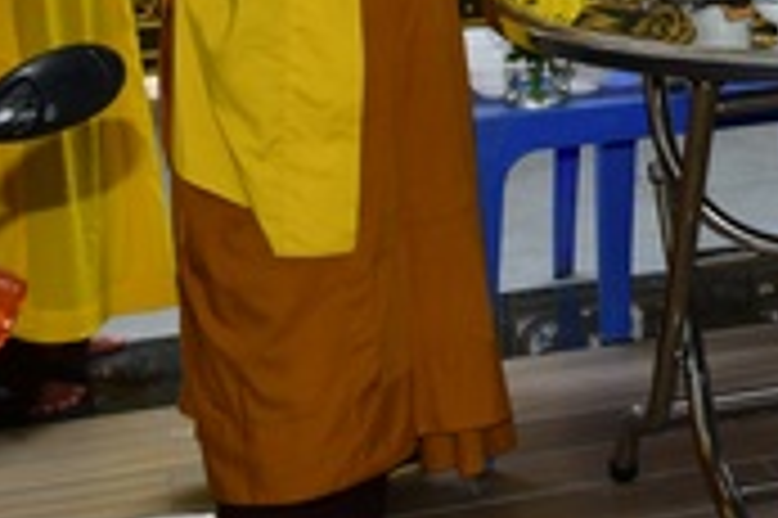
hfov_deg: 17.2
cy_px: -329
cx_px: 949
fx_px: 2440
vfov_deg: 11.4
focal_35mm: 113
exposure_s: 1/80
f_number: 5
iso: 400
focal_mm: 30
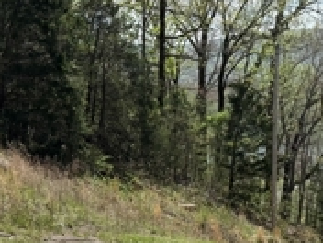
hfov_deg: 17.9
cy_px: 164
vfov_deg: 13.6
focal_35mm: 109
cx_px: 253
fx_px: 1017
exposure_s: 1/4878
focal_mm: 6.76
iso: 100
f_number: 1.78
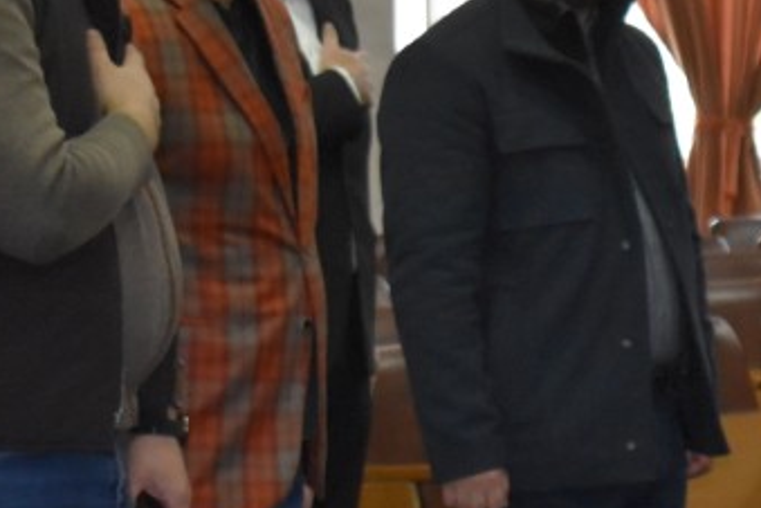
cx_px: 1051
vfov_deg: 6.7
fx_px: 4312
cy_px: 281
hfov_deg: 9.9
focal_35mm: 204
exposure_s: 1/60
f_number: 5
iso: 3200
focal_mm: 40
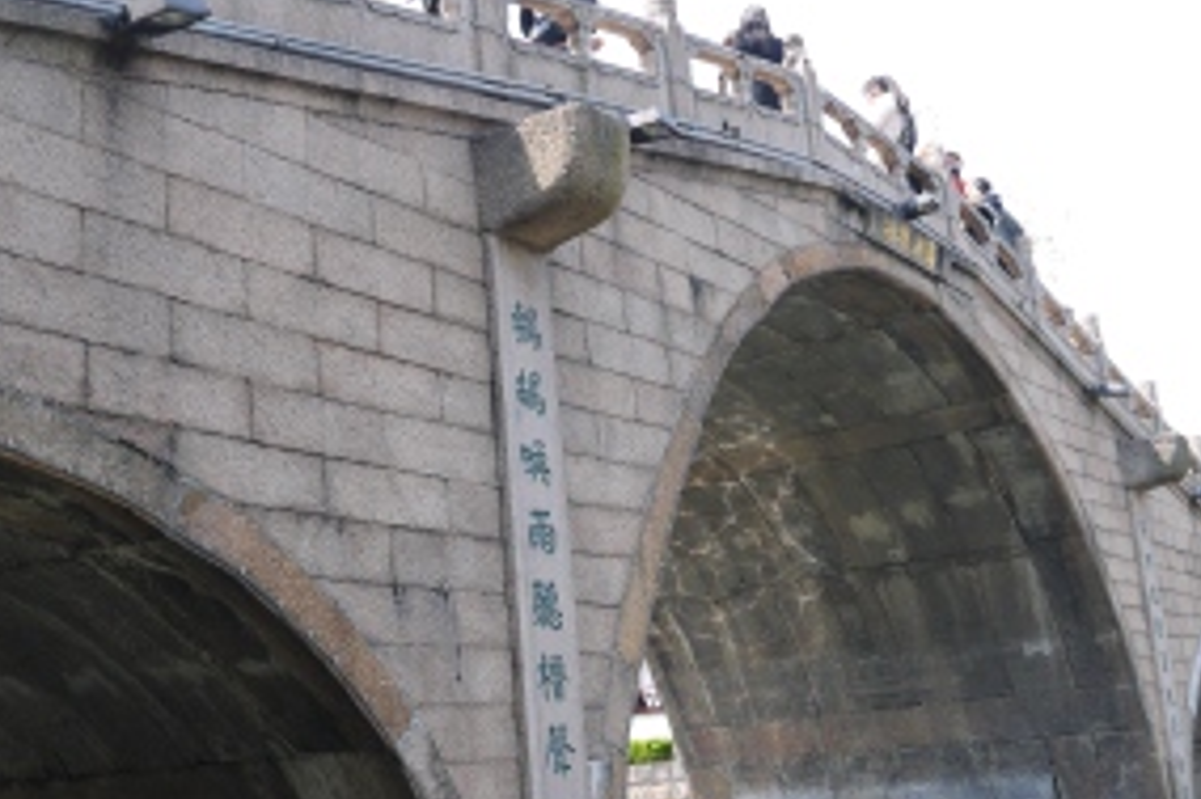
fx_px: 1534
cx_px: 512
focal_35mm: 46
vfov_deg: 29.2
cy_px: 444
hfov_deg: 42.7
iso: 160
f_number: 5
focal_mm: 14
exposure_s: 1/250
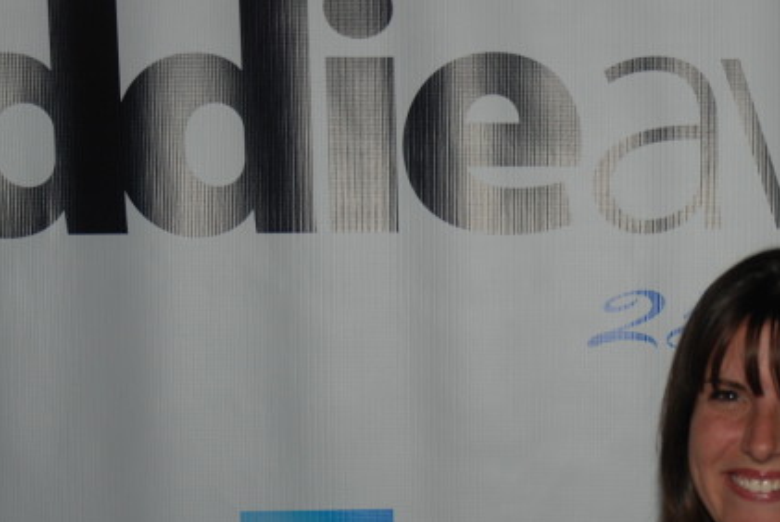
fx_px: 2690
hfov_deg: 16.2
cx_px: 737
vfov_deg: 10.9
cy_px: 632
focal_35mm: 124
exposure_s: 1/60
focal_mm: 34
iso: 200
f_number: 4.2
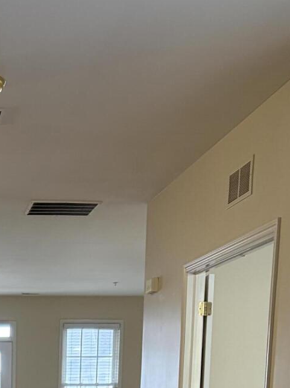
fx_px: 905
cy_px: 573
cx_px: -38
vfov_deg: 20.7
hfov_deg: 17.5
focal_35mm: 81
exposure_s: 1/60
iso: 250
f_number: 1.6
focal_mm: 5.96
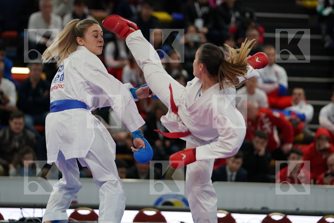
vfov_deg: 5.7
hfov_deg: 8.5
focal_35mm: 241
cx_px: 167
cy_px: 112
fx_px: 2236
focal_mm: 161
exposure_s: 1/1000
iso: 1600
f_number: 2.8
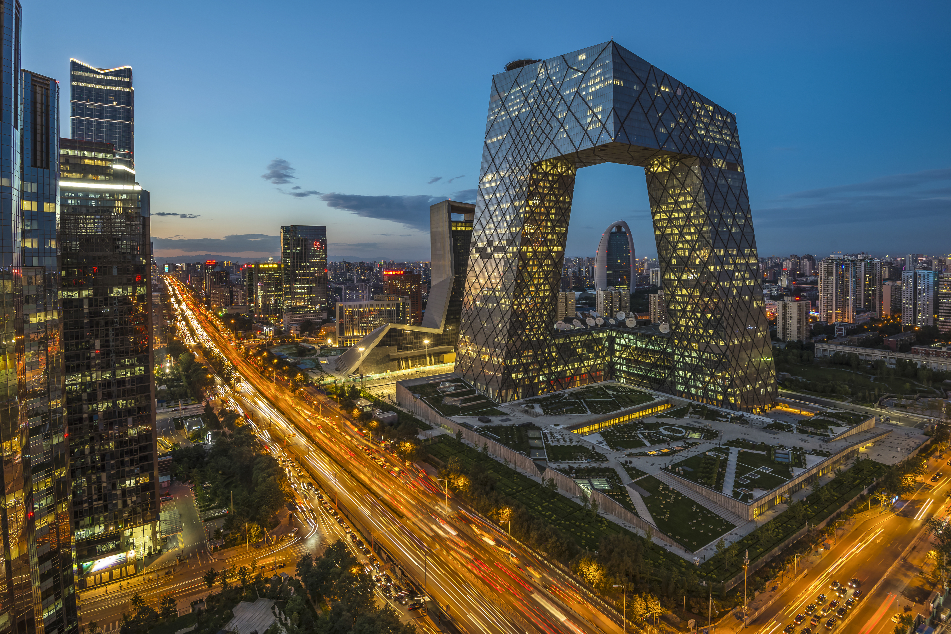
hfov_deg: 93.3
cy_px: 306
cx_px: 482
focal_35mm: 17
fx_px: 449
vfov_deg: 70.4
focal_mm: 16
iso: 100
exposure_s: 3
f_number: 8
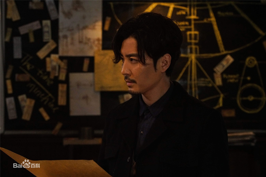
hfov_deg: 22.4
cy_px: 88
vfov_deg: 15.0
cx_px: 133
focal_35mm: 91
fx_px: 672
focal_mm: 91
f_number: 5.6
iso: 8000
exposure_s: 1/200
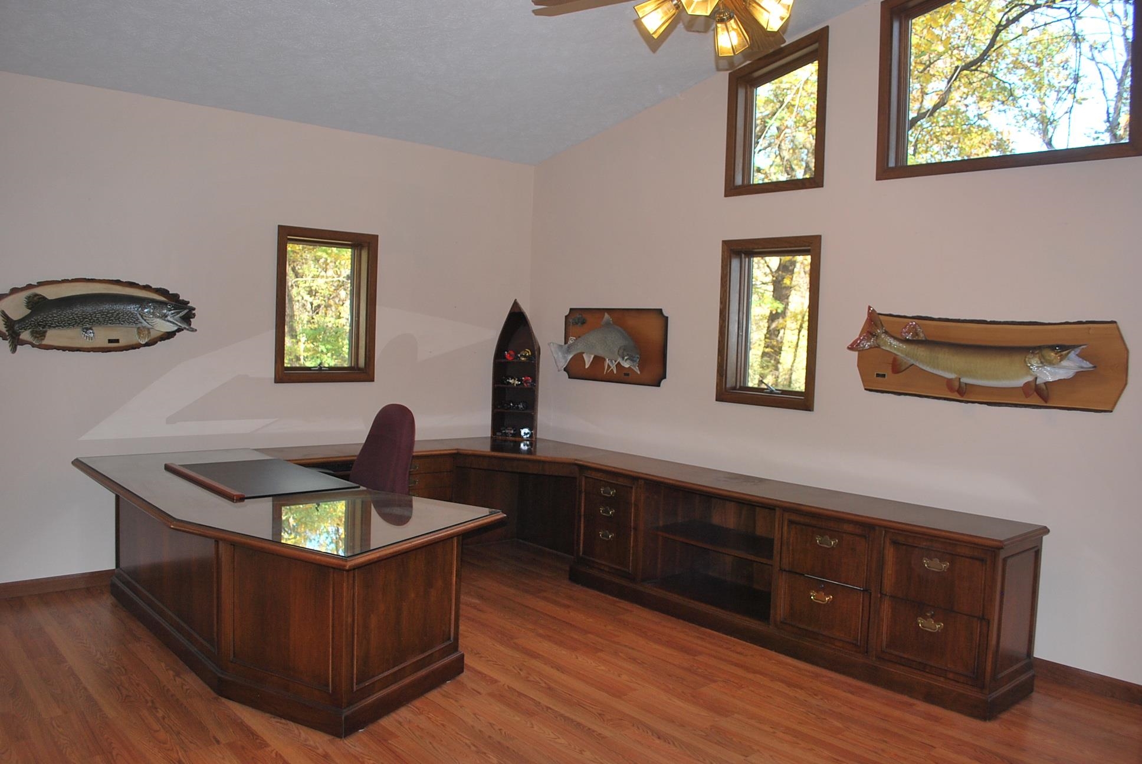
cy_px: 382
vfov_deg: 48.0
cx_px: 571
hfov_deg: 67.3
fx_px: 858
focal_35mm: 27
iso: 200
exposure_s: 1/60
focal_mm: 18
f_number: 3.5
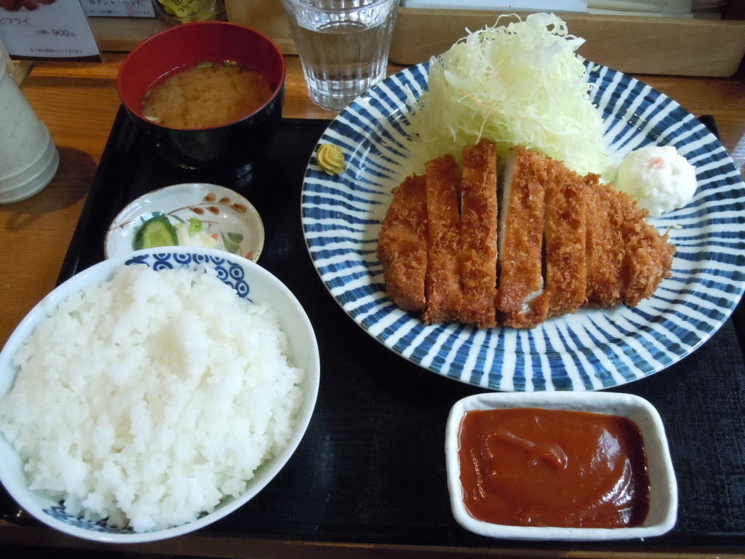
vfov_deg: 42.9
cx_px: 372
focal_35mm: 33
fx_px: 710
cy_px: 280
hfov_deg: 55.4
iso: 800
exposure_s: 1/40
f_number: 4
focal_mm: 5.9
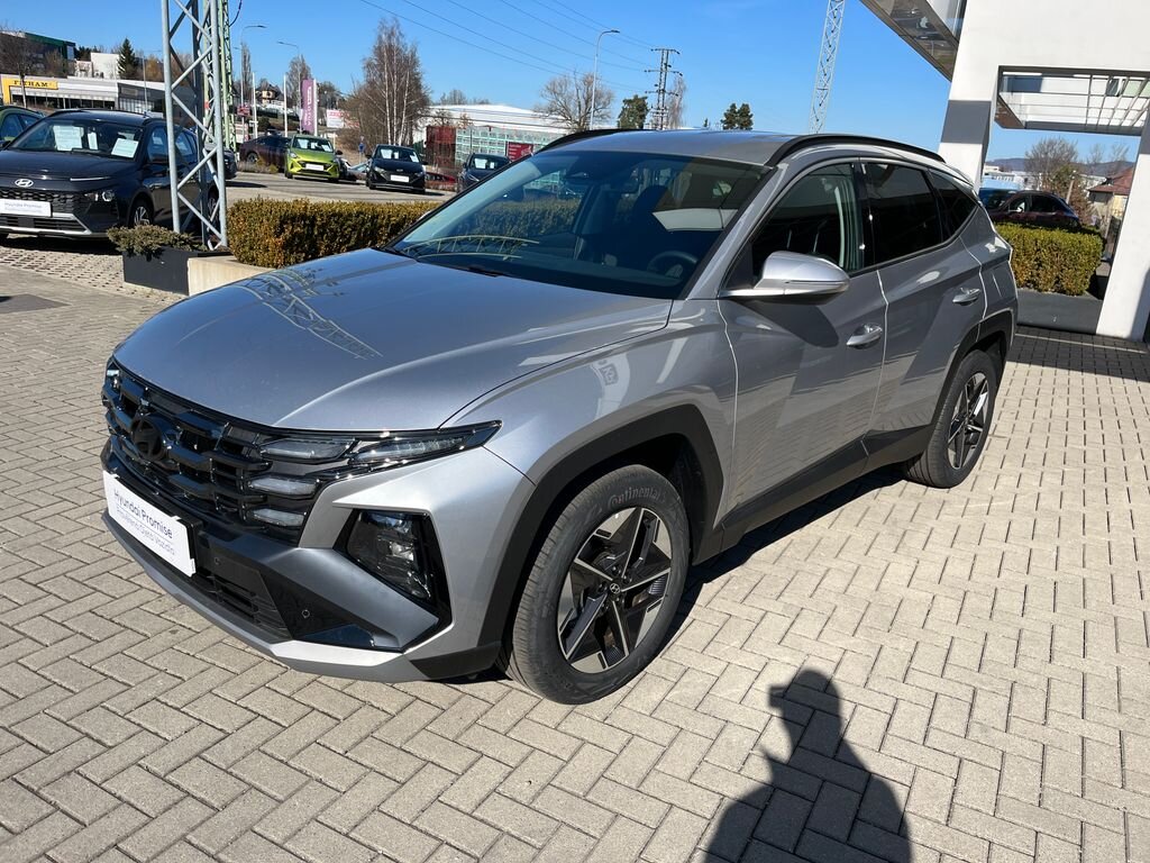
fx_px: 864
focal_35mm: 26
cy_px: 432
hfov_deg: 67.3
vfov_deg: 53.1
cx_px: 575
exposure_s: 1/3311
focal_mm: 5.1
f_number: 1.6
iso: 50
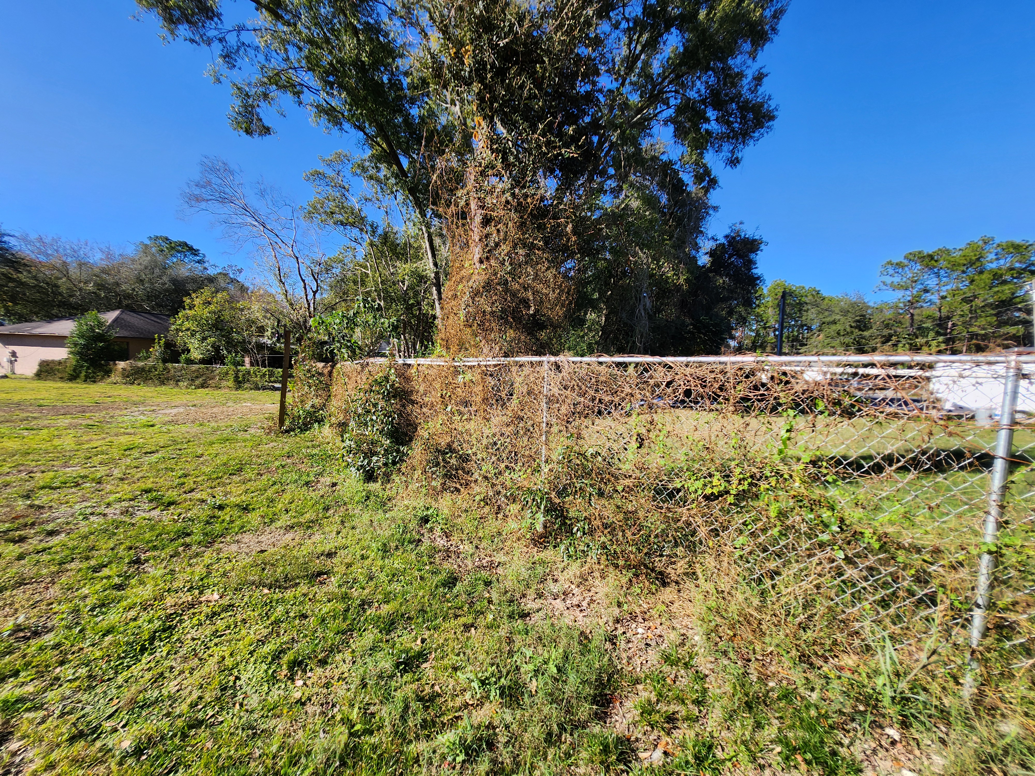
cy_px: 388
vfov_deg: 89.9
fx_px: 389
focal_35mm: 13
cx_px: 518
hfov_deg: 106.2
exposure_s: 1/621
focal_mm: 1.7
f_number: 2.2
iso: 32
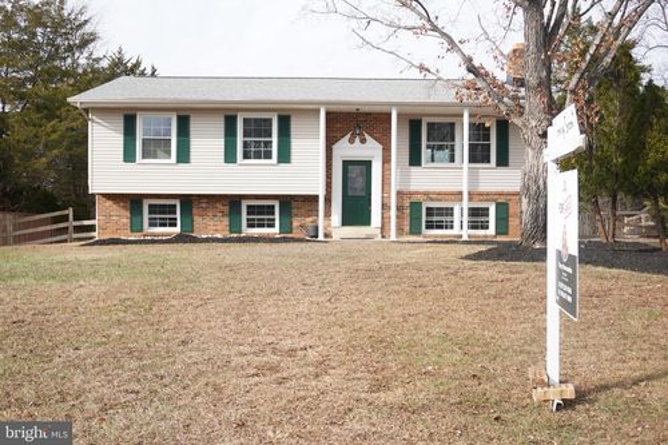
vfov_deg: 36.8
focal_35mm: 36
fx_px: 668
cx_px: 334
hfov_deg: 53.1
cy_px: 222
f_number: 5
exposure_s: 1/320
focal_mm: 24
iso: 125
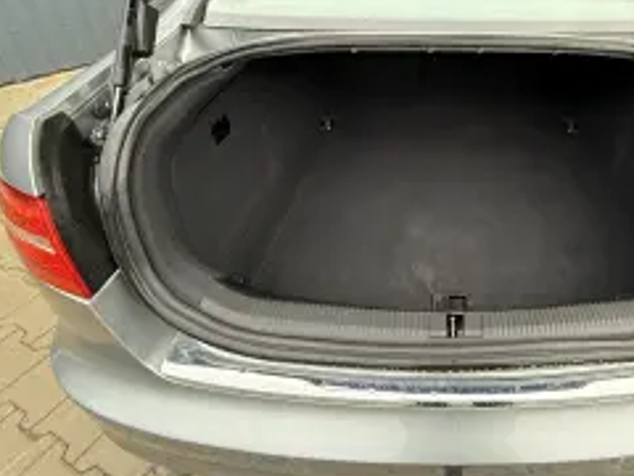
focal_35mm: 21
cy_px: 132
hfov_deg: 74.9
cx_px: 452
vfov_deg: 60.7
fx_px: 385
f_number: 2.2
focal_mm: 2.22
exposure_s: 1/75
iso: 320
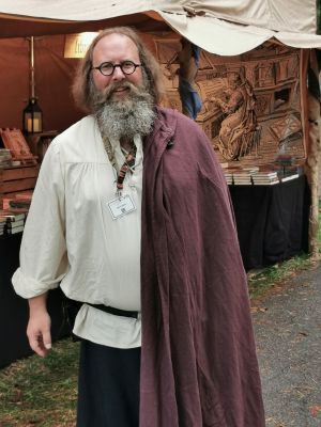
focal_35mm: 70
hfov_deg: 21.0
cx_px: 160
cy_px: 214
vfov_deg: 27.8
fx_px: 865
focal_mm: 5.56
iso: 64
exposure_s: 1/100
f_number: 1.6
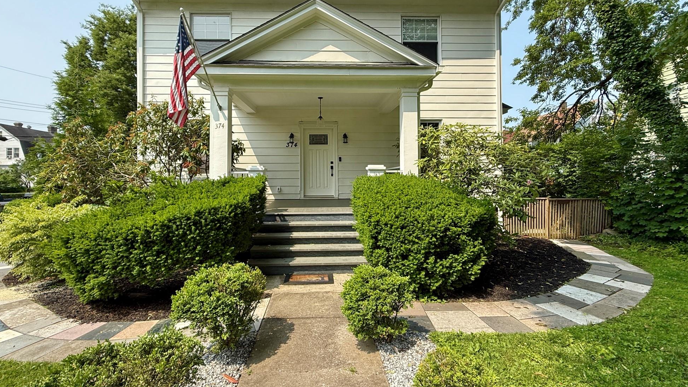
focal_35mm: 16
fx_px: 292
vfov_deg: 66.8
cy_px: 166
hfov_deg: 99.3
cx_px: 334
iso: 50
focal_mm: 2.22
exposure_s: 1/955
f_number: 2.2
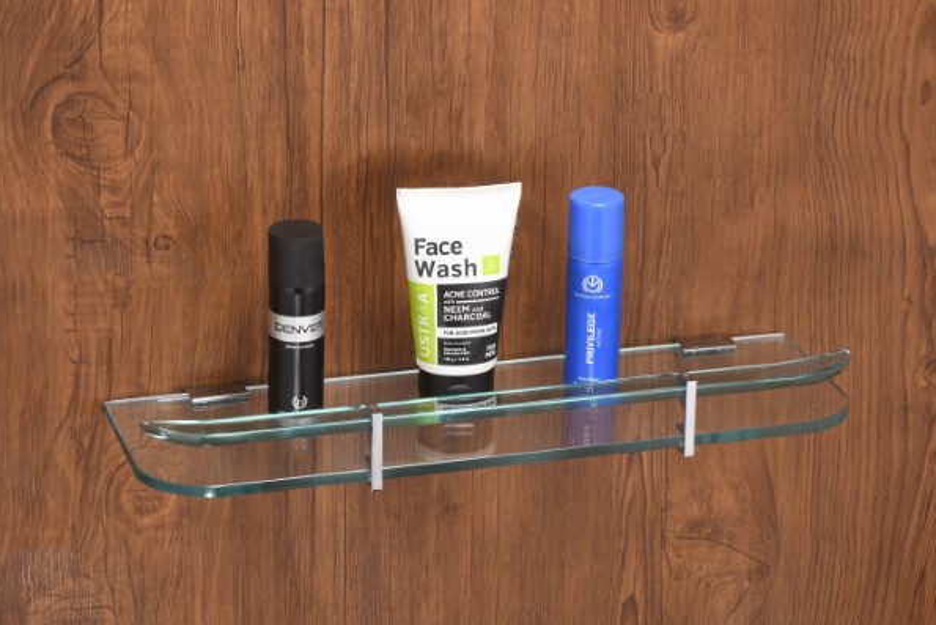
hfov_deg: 16.0
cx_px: 466
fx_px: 3329
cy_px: 313
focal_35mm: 128
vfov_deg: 10.7
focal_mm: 85
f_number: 16
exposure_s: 1/30
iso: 100
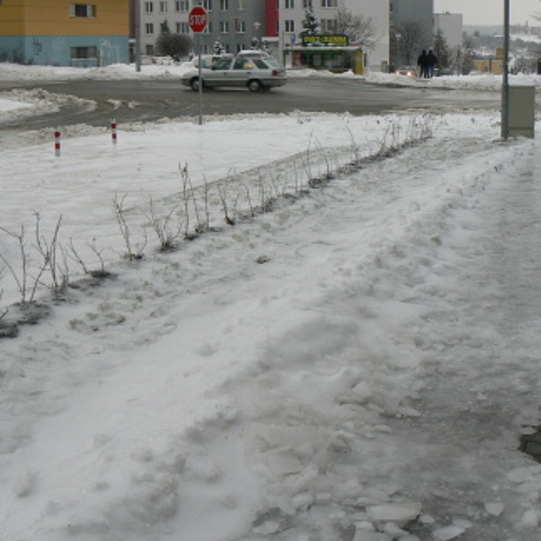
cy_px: 180
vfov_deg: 28.9
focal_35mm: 59
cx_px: 232
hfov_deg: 29.0
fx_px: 1043
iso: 80
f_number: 4
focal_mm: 6
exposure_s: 1/80
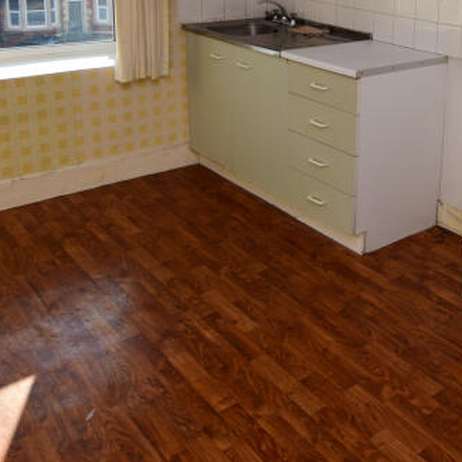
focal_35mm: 40
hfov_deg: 39.7
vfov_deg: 39.7
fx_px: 604
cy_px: 74
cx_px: 390
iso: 100
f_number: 10
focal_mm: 10
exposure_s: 1/60
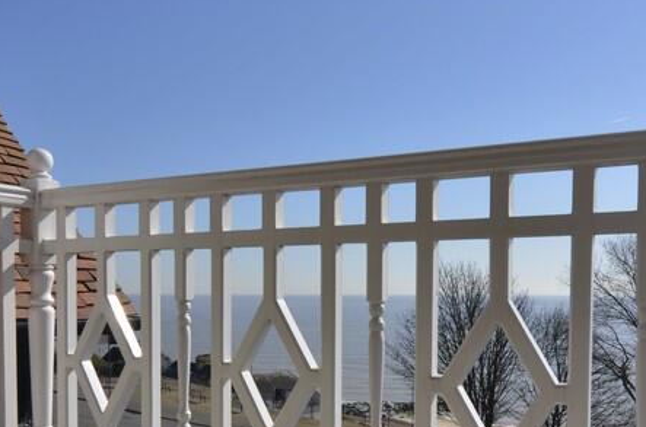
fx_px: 683
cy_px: 324
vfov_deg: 34.0
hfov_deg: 50.6
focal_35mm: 38
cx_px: 322
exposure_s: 1/320
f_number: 9
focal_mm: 11
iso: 100
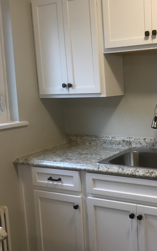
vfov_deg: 45.3
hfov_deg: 28.3
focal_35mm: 44
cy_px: 125
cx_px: 134
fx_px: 301
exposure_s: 1/30
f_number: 2.4
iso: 64
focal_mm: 3.3
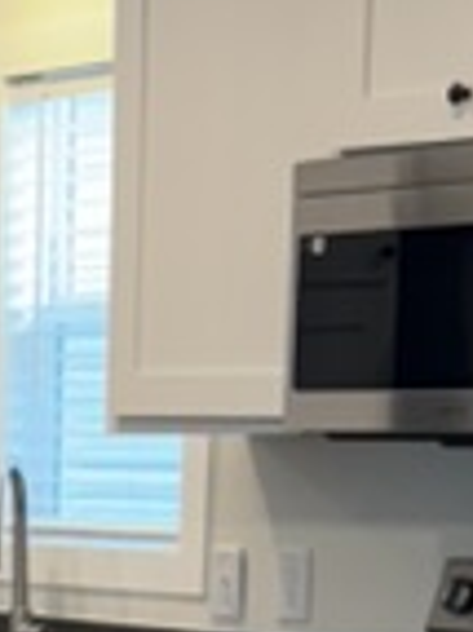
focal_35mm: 172
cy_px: 1255
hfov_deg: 8.3
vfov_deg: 10.6
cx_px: -332
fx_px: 3138
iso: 125
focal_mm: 6.76
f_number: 1.78
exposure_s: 1/120
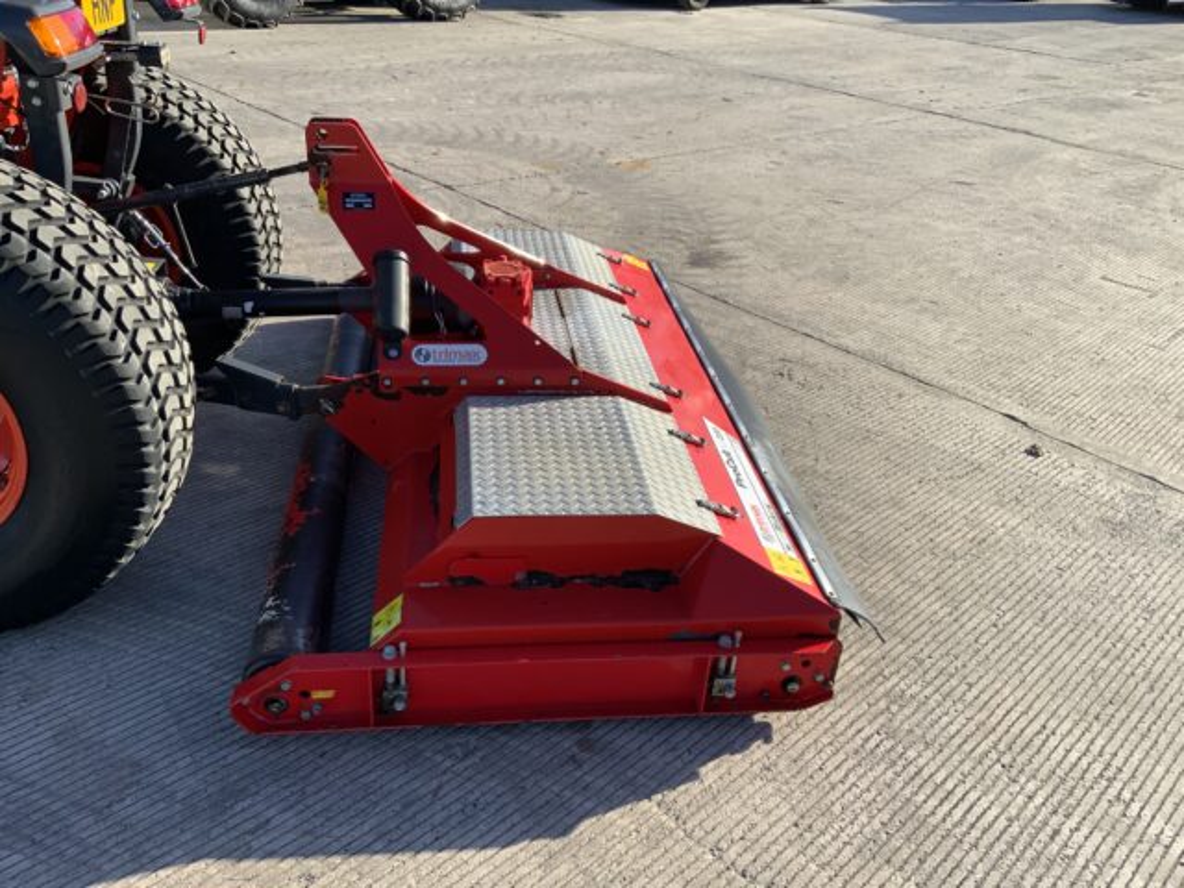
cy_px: 444
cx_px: 592
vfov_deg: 48.2
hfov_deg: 61.7
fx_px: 992
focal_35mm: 29
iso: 16
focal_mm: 3
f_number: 1.8
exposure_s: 1/1015
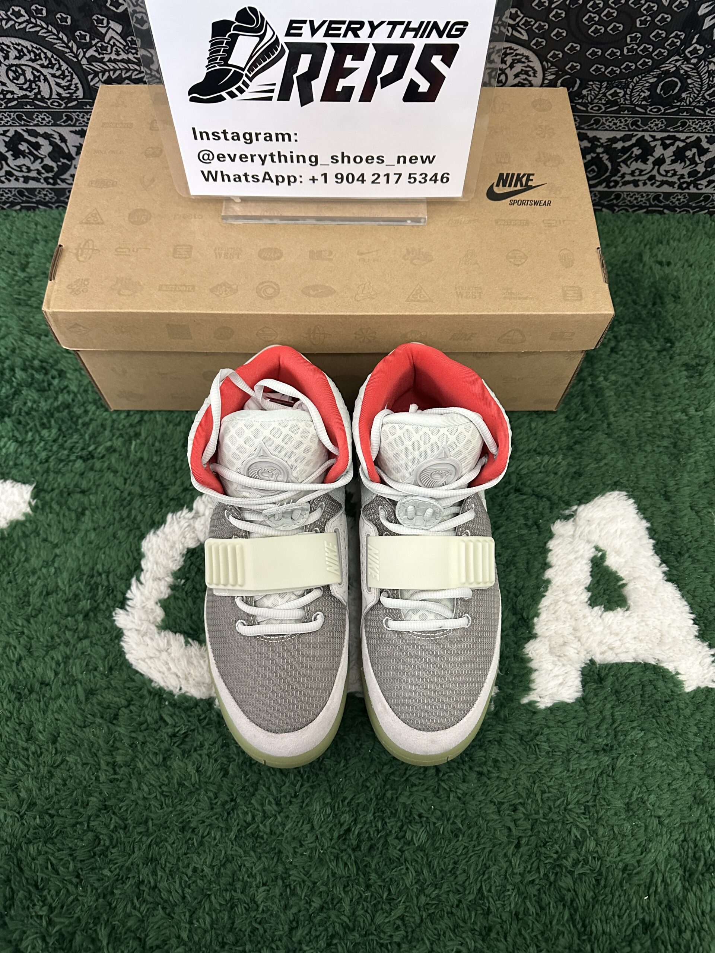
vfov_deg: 71.6
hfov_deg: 56.8
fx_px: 661
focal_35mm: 24
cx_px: 358
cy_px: 476
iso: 500
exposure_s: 1/50
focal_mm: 6.86
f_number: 1.78
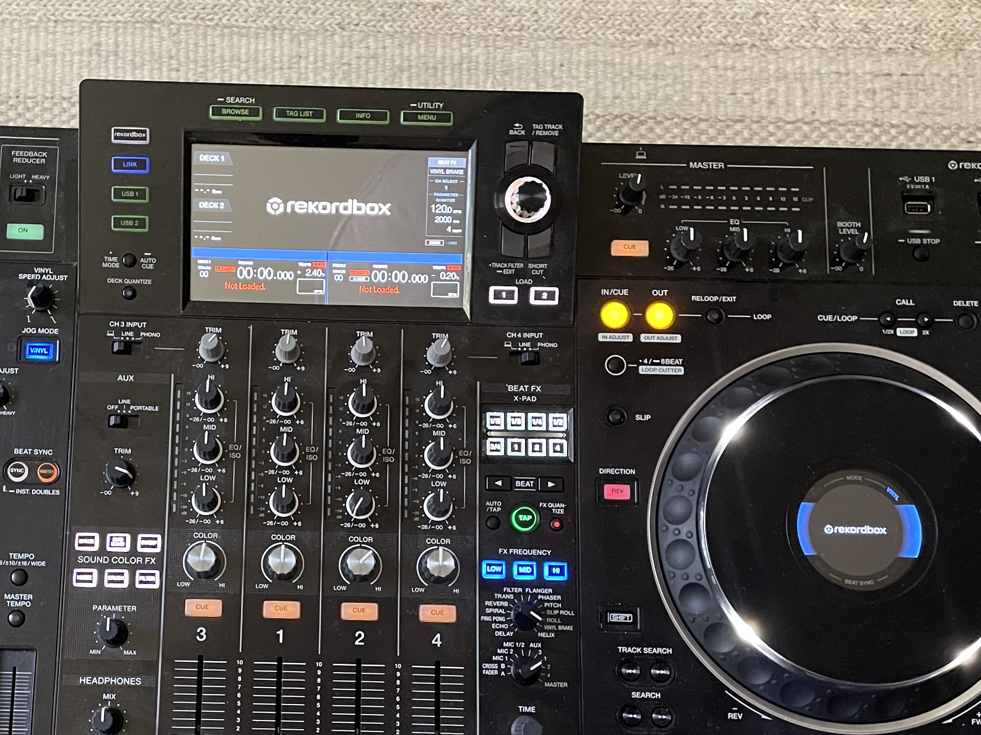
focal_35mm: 45
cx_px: 314
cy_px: 529
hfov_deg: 41.4
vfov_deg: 31.7
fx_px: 1275
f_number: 1.6
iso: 500
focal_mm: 4.2
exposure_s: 1/48
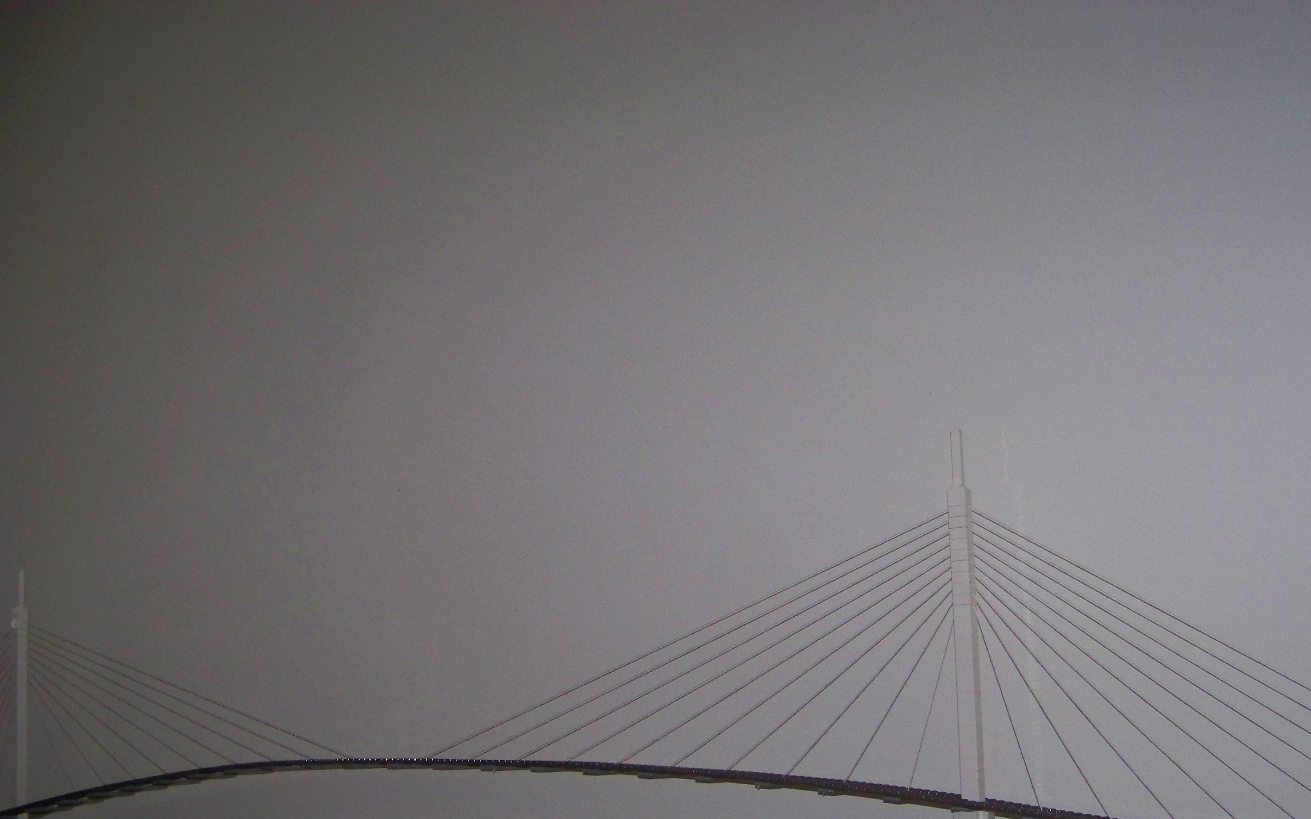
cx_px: 711
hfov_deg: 45.2
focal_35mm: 44
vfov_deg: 29.0
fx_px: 1572
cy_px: 561
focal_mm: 5.85
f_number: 2.8
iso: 200
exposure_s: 1/30
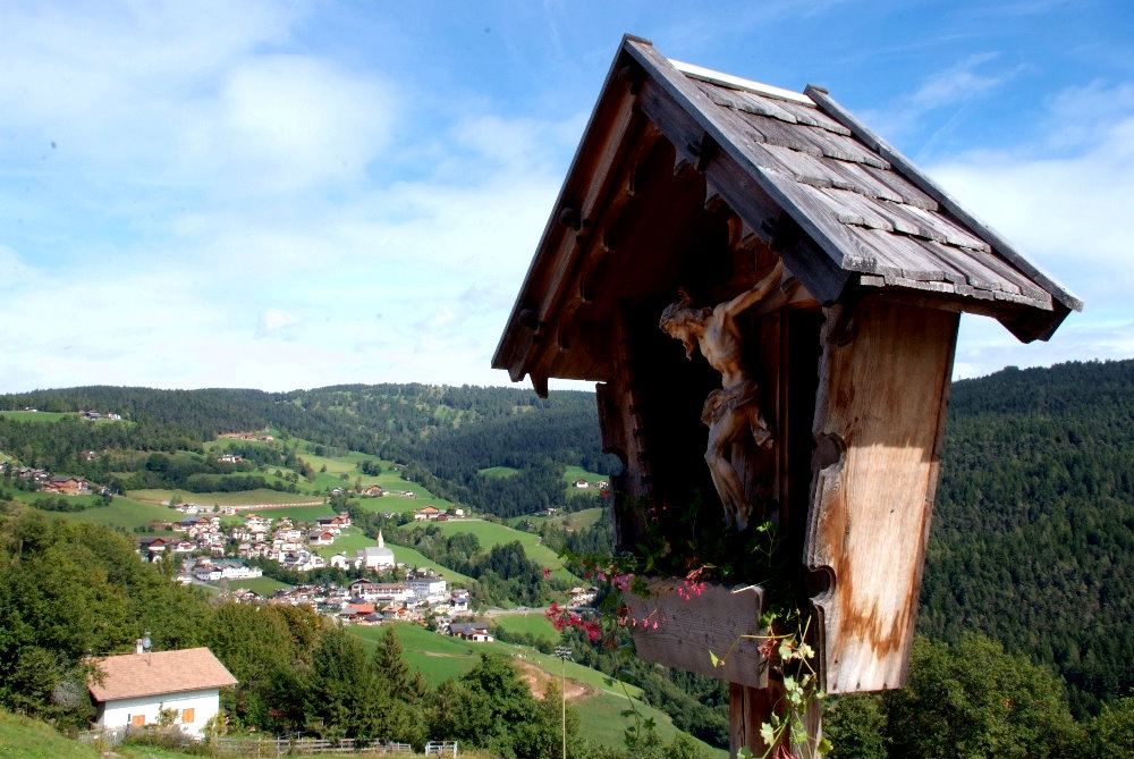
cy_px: 380
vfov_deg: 40.1
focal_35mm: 33
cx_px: 567
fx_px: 1041
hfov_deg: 57.2
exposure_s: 1/90
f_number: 22
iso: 500
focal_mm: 22
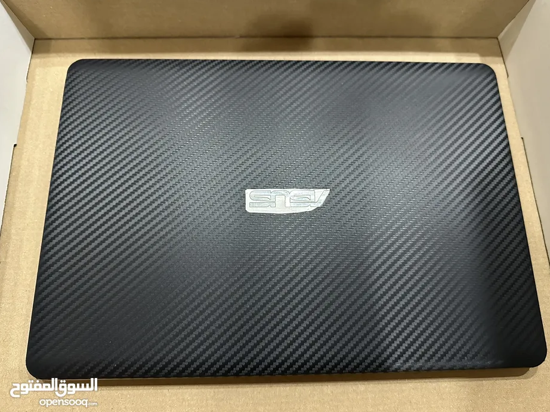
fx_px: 397
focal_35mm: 25
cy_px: 207
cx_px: 282
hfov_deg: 69.4
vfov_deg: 54.9
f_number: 1.78
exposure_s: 1/60
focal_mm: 6.86
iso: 640
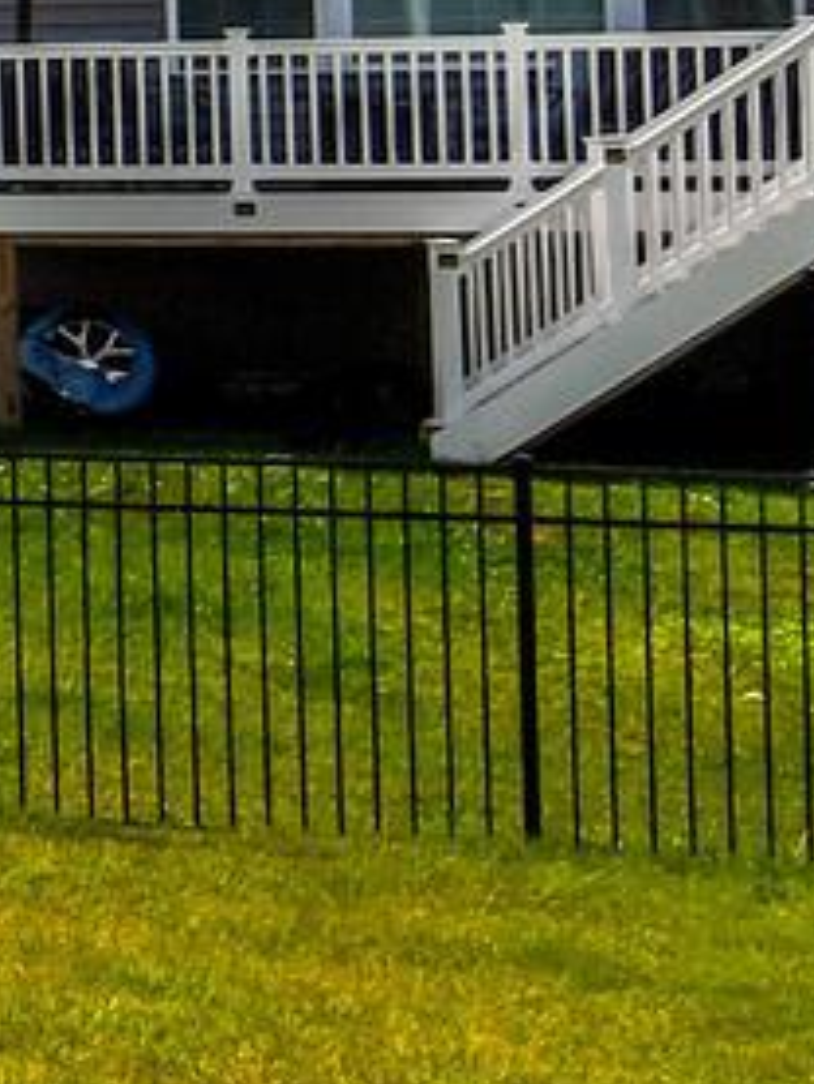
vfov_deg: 15.2
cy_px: 84
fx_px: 4010
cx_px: -2352
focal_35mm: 128
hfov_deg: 7.9
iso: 100
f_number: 10
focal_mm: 12
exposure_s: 1/400
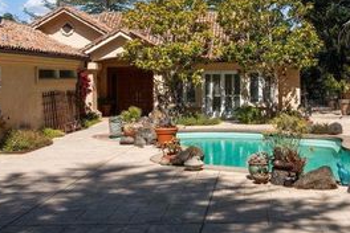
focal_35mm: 53
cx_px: 269
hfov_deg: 36.5
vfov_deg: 25.4
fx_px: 515
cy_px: 75
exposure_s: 1/400
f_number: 5.6
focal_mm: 10.26
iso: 100
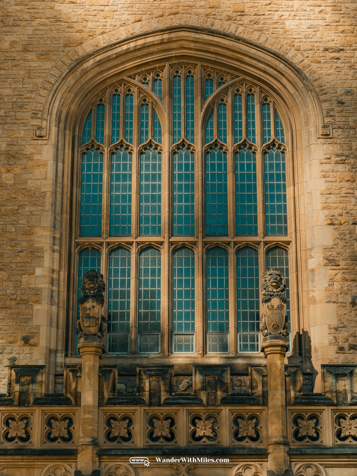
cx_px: 178
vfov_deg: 22.5
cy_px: 238
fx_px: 1196
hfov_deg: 17.0
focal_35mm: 87
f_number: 5.6
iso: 320
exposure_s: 1/200
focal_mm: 110
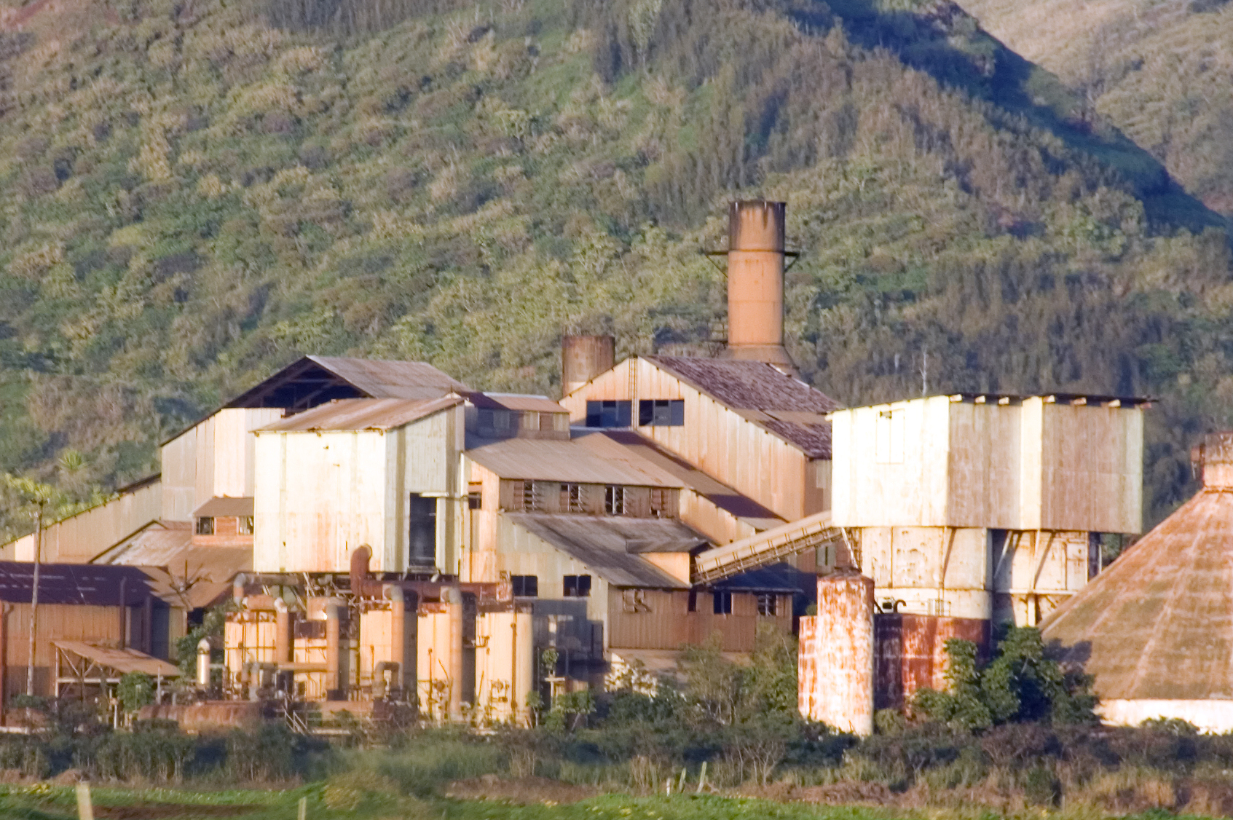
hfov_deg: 3.9
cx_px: 594
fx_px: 18241
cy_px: 478
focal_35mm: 533
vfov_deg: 2.6
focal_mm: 200
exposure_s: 1/160
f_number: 5.6
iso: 200
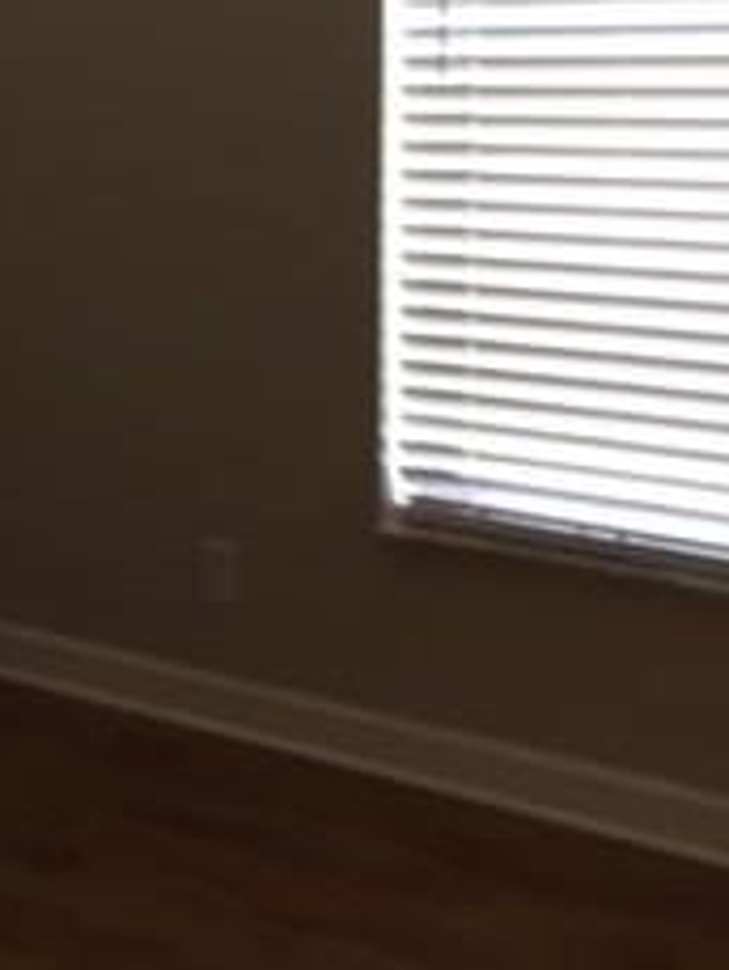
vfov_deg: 24.1
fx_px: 2272
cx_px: -81
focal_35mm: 81
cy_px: 500
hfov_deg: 17.6
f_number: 2.2
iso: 80
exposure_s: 1/30
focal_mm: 4.15
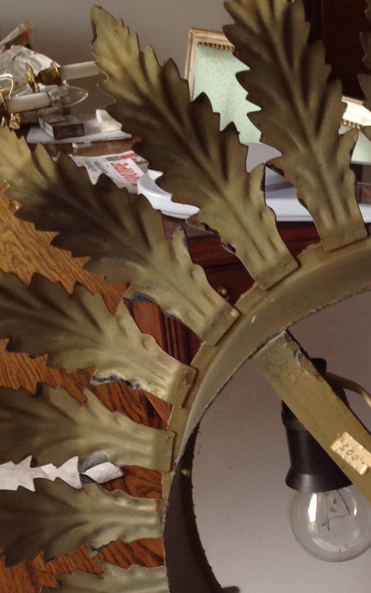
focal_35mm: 76
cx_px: 412
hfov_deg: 16.6
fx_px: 1229
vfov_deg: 26.0
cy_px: 560
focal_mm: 4.28
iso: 50
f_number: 2.4
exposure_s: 1/17
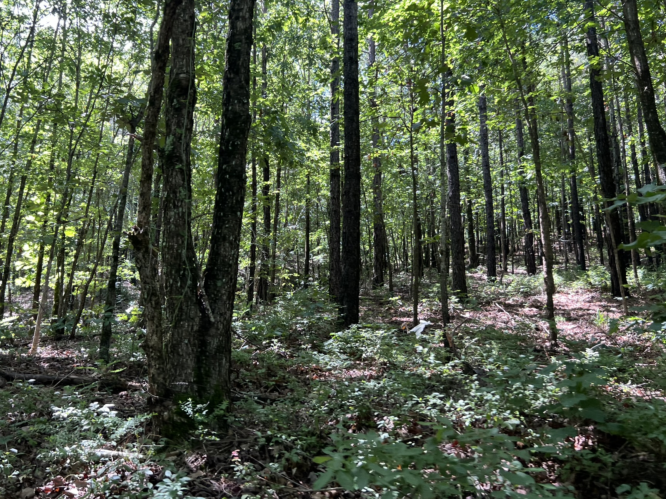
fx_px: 596
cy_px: 213
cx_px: 297
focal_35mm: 31
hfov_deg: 58.2
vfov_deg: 45.3
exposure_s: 1/121
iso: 40
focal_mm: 5.7
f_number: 1.5
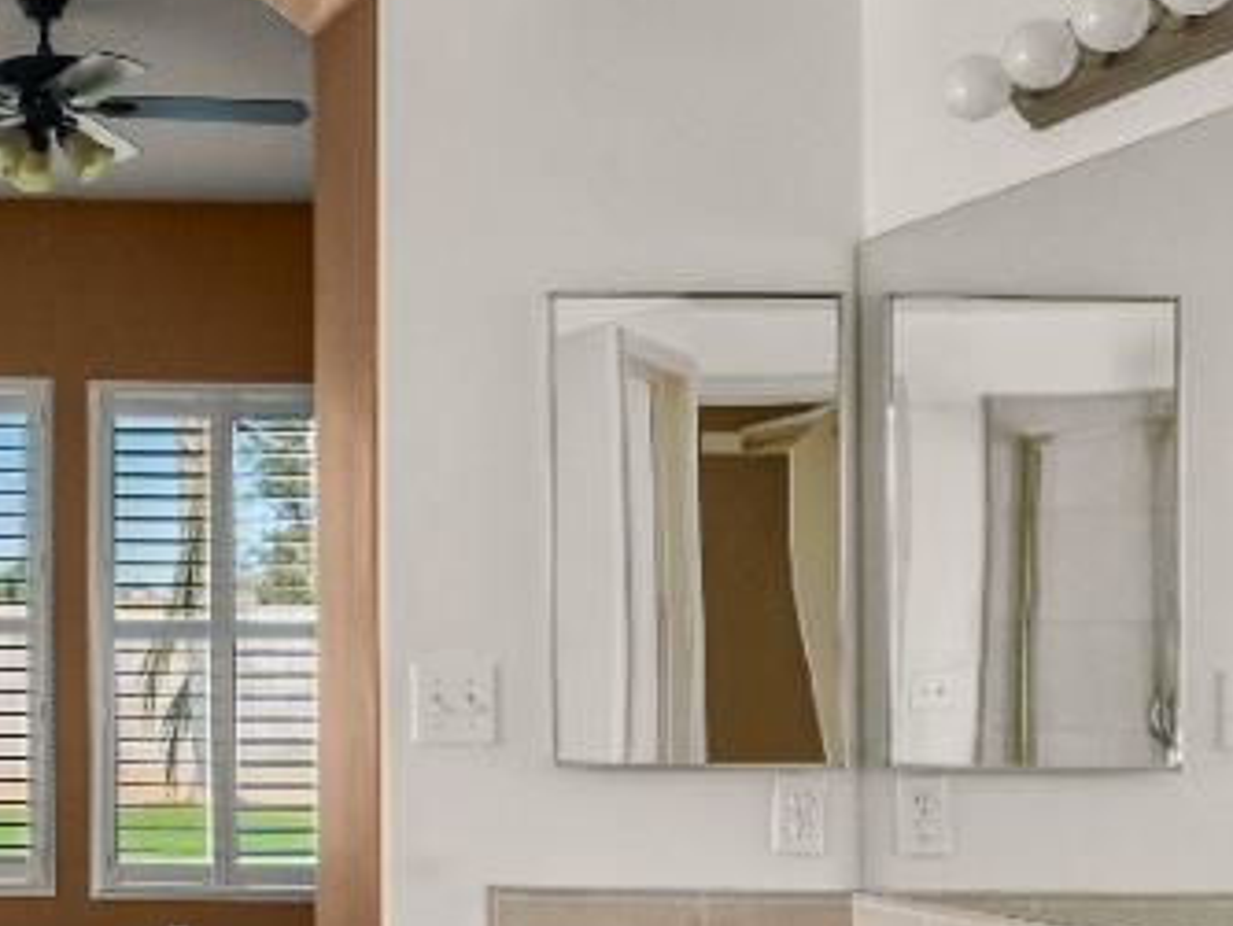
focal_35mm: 69
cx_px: -425
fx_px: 2460
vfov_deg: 21.3
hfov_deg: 24.2
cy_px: 605
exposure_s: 1/400
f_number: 1.8
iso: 800
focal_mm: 16
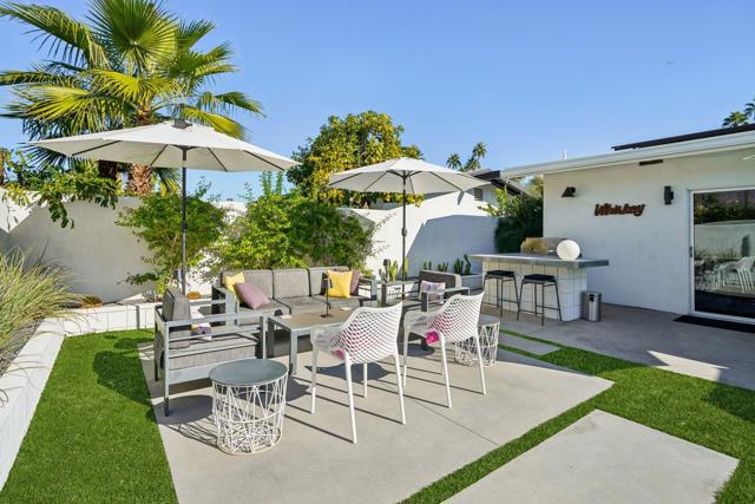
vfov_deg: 70.5
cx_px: 378
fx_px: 357
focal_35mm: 17
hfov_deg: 93.3
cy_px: 252
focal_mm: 17
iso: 100
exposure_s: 1/400
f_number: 8
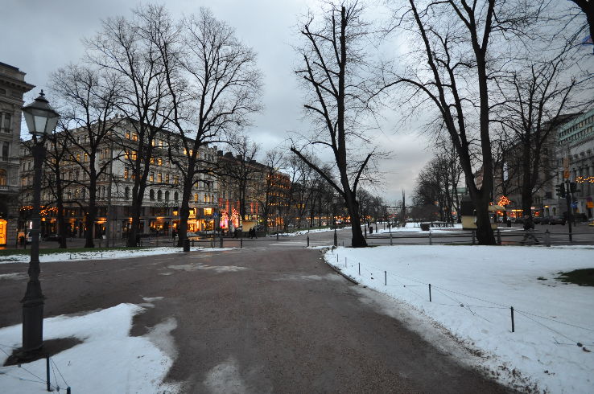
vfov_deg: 77.2
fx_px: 247
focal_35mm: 15
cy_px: 197
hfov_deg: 100.5
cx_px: 297
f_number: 4
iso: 800
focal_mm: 10
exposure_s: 1/50
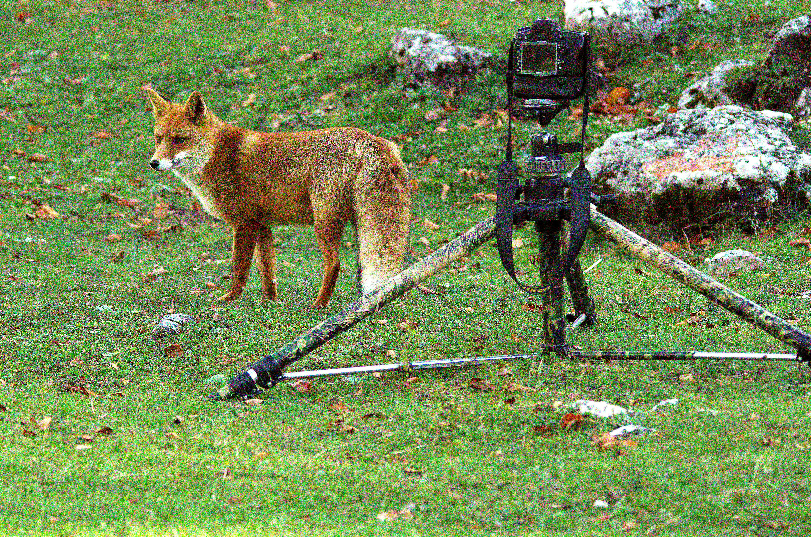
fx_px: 5060
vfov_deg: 6.1
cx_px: 406
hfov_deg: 9.2
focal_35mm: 225
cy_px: 268
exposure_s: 1/3200
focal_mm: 150
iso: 640
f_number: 5.6
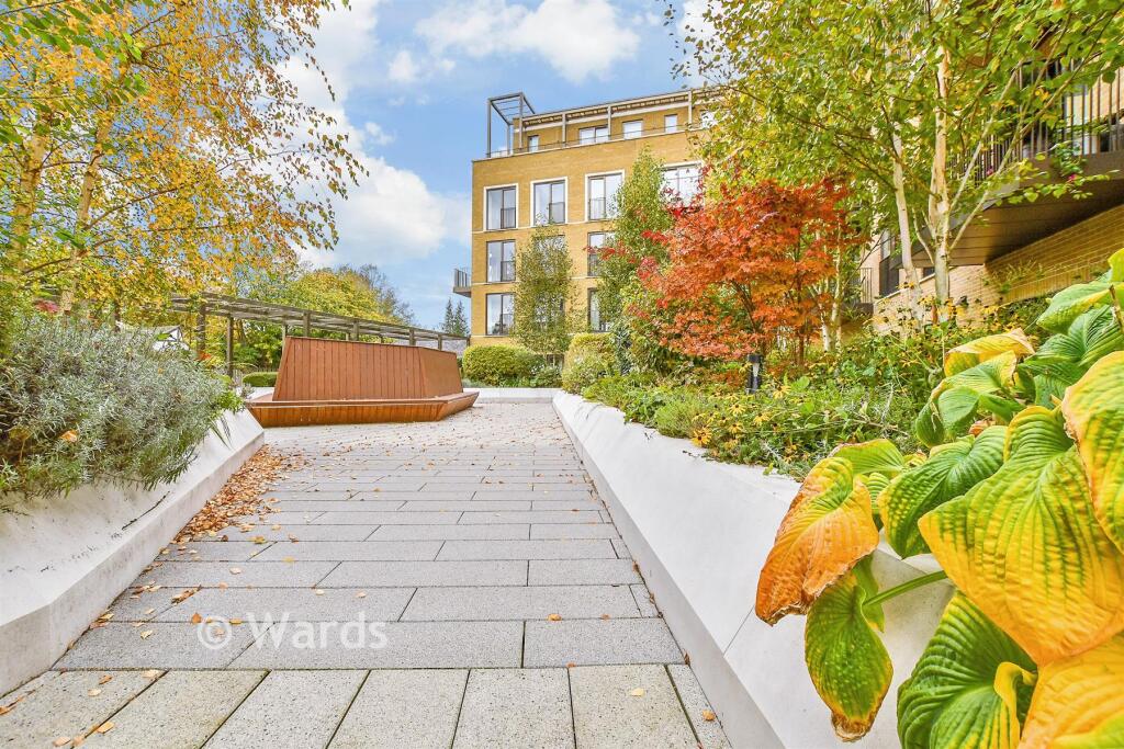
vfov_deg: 51.3
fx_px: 781
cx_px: 562
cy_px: 374
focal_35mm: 25
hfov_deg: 71.5
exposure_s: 1/125
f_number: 8
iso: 160
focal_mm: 17
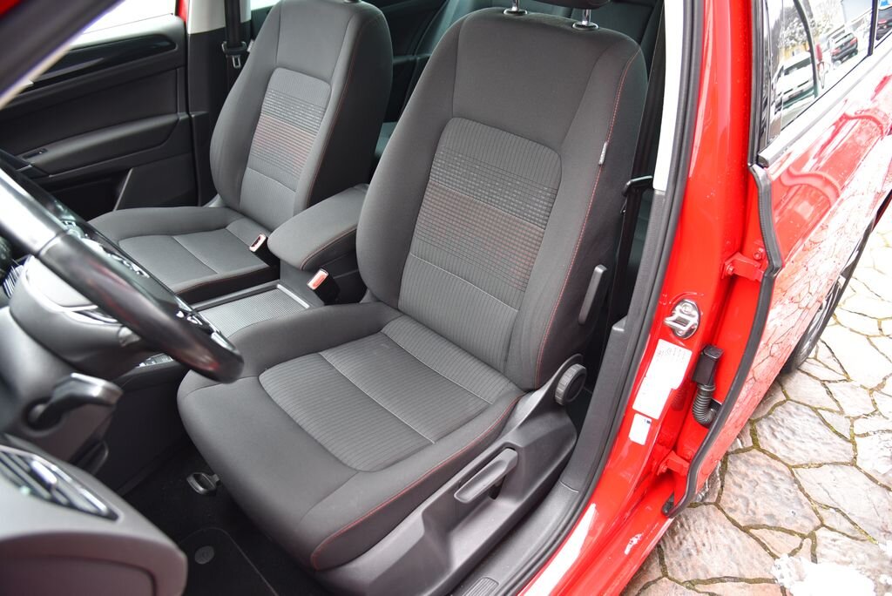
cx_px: 446
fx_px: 595
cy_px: 298
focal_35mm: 24
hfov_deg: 73.7
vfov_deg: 53.2
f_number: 4
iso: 500
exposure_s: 1/50
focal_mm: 24
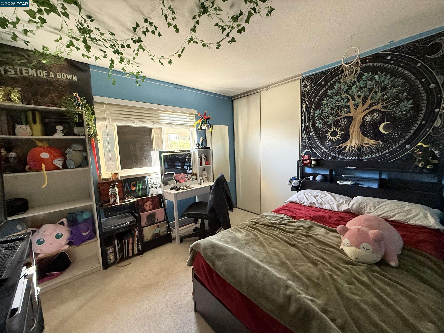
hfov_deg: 102.1
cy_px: 166
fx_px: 180
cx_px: 222
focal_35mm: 14
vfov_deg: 85.7
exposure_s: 1/60
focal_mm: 2.22
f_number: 2.2
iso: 500
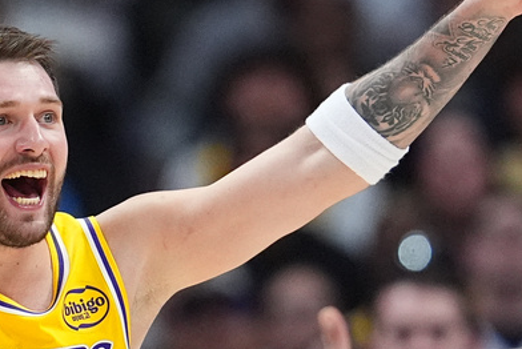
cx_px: 4
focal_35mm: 1566
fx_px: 22723
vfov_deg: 0.9
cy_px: 224
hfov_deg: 1.3
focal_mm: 400
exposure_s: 1/2000
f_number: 3.2
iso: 6400
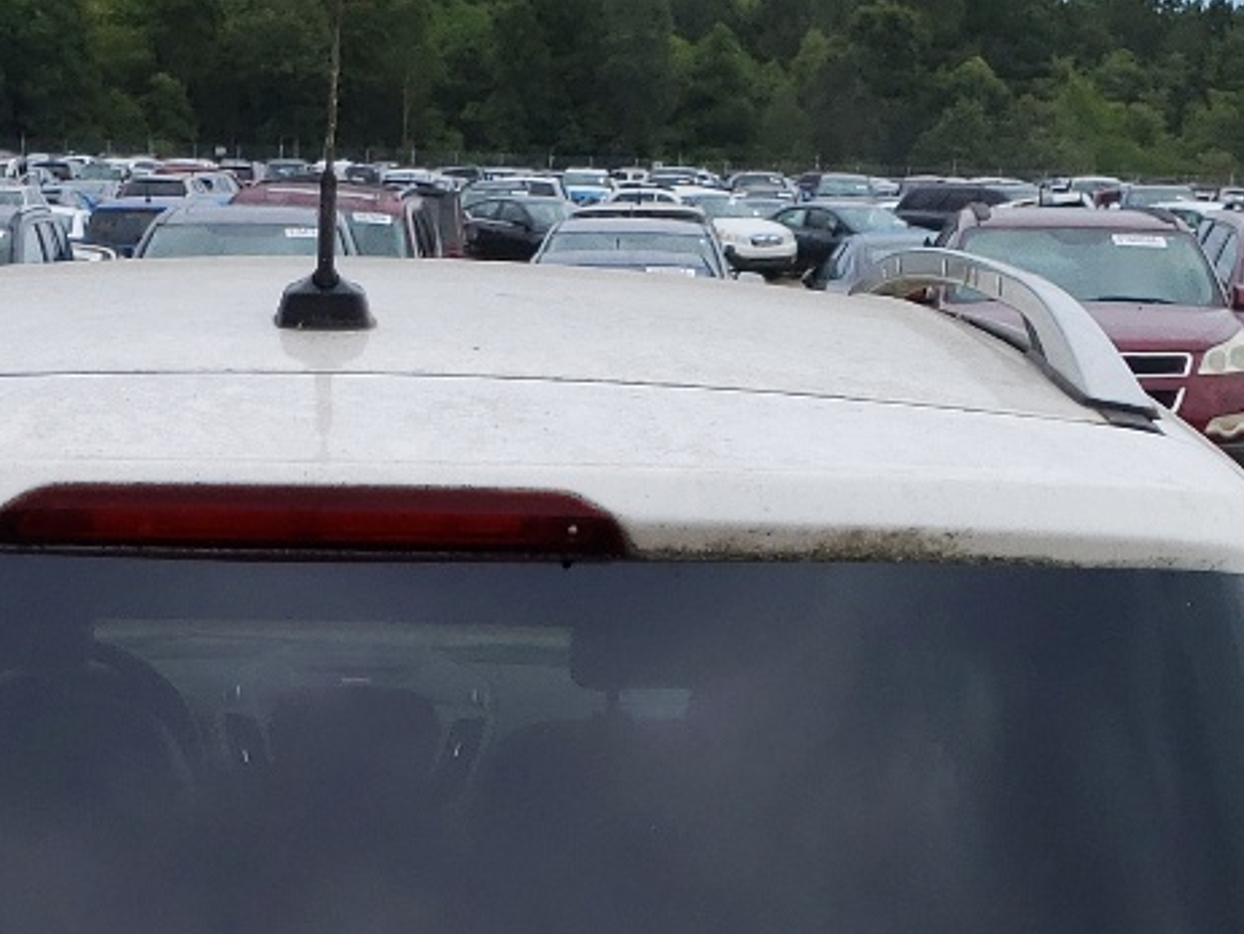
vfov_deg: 15.1
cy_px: 1443
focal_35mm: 90
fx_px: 3236
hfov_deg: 21.5
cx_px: 240
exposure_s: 1/3333
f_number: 1.5
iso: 50
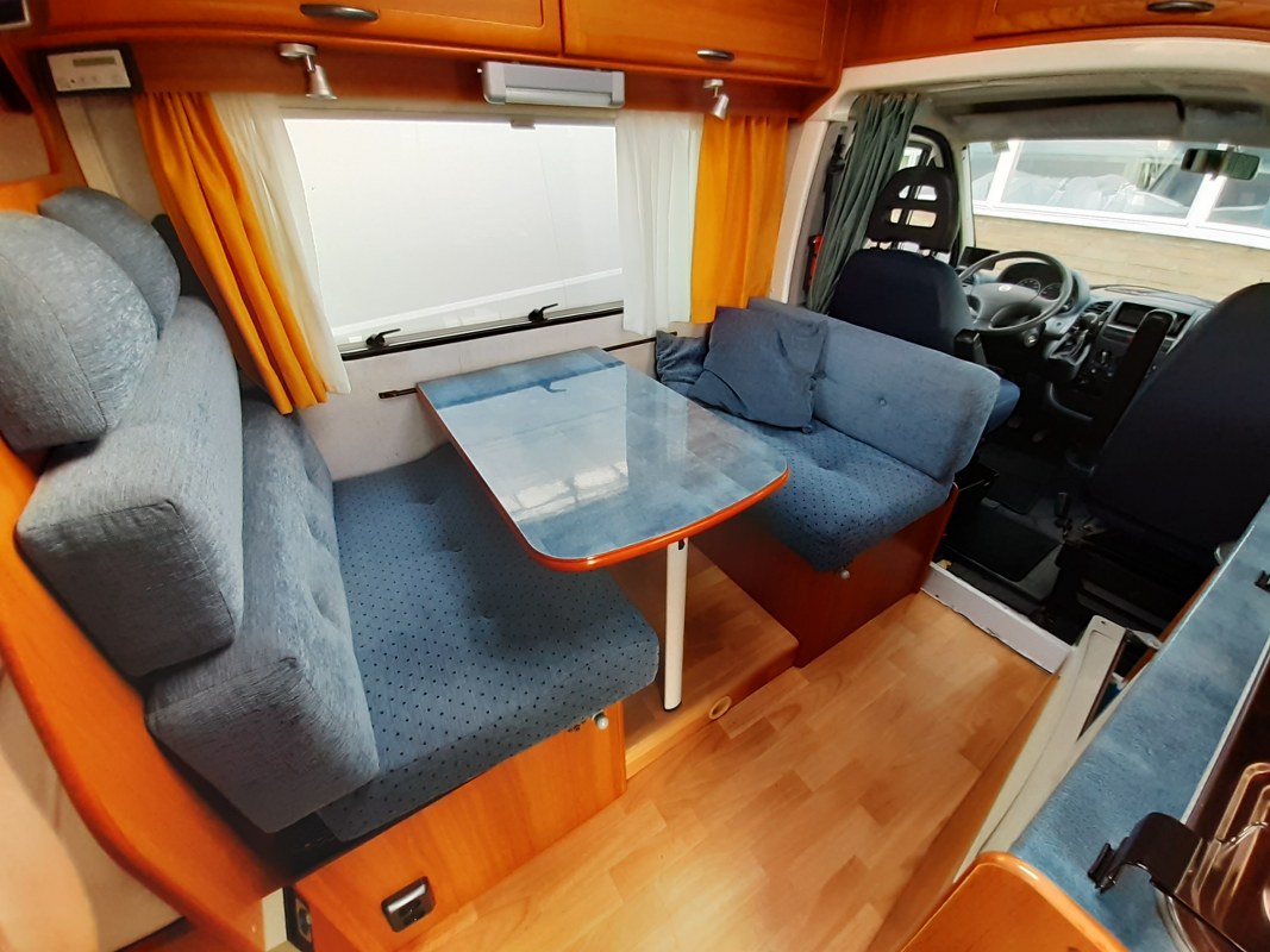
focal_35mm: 13
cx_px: 635
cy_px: 476
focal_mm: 1.13
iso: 64
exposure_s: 1/50
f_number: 2.2
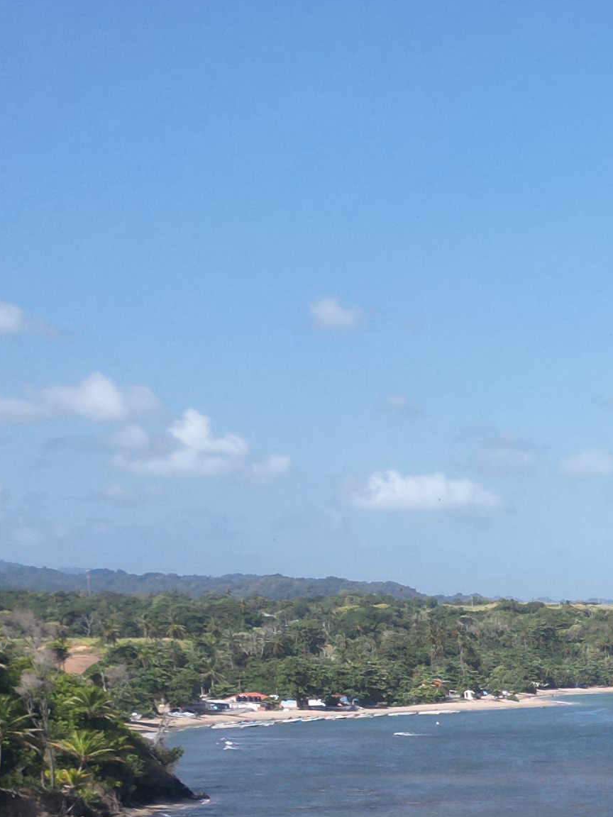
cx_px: 1221
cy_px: 965
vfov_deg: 21.7
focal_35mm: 84
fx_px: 1983
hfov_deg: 14.6
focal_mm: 6.72
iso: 100
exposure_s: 1/2000
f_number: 1.7
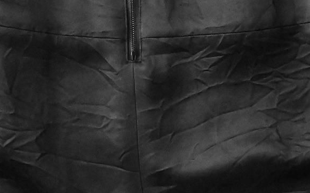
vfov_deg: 12.3
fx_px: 897
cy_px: 81
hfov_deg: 19.6
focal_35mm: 106
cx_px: 134
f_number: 13
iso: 25600
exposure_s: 1/400
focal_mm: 29
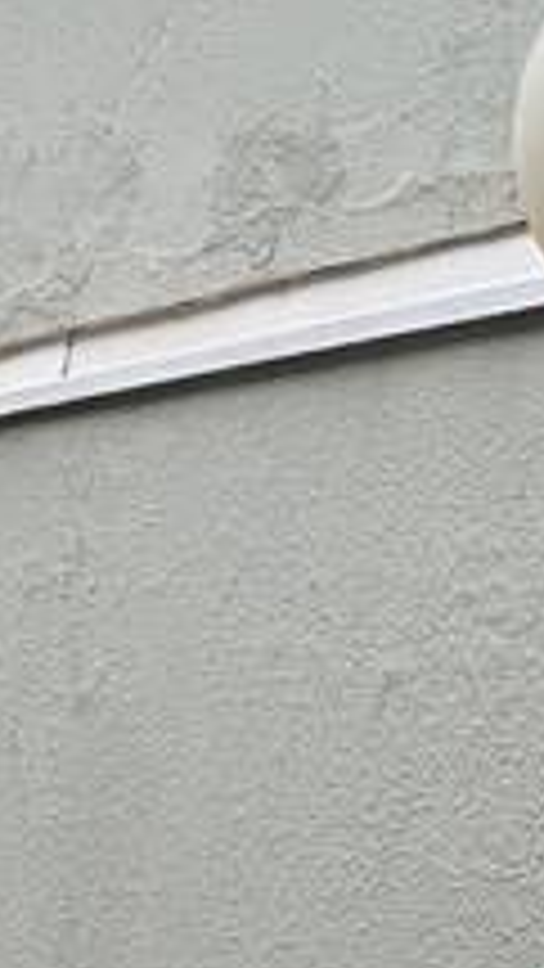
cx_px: -1106
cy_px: 1090
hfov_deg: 7.5
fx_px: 3640
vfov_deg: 14.7
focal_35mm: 142
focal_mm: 4.25
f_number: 1.8
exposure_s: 1/122
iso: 32
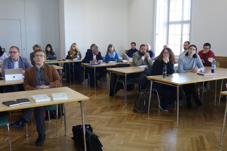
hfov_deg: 49.6
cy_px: 76
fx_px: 246
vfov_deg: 34.2
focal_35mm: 39
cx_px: 114
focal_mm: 14.24
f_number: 2.8
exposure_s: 1/40
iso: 640
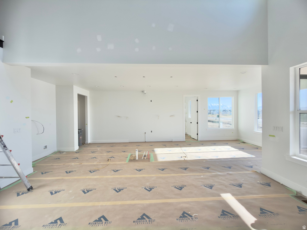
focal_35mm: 14
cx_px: 154
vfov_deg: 85.7
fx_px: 124
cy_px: 115
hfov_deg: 102.1
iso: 32
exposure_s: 1/177
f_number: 2.2
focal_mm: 2.22
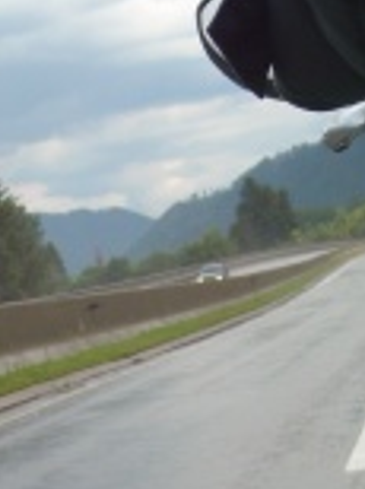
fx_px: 1607
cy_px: 654
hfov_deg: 12.9
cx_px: 84
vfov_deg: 16.3
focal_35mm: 114
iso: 64
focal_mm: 5.7
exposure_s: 1/647
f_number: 2.8
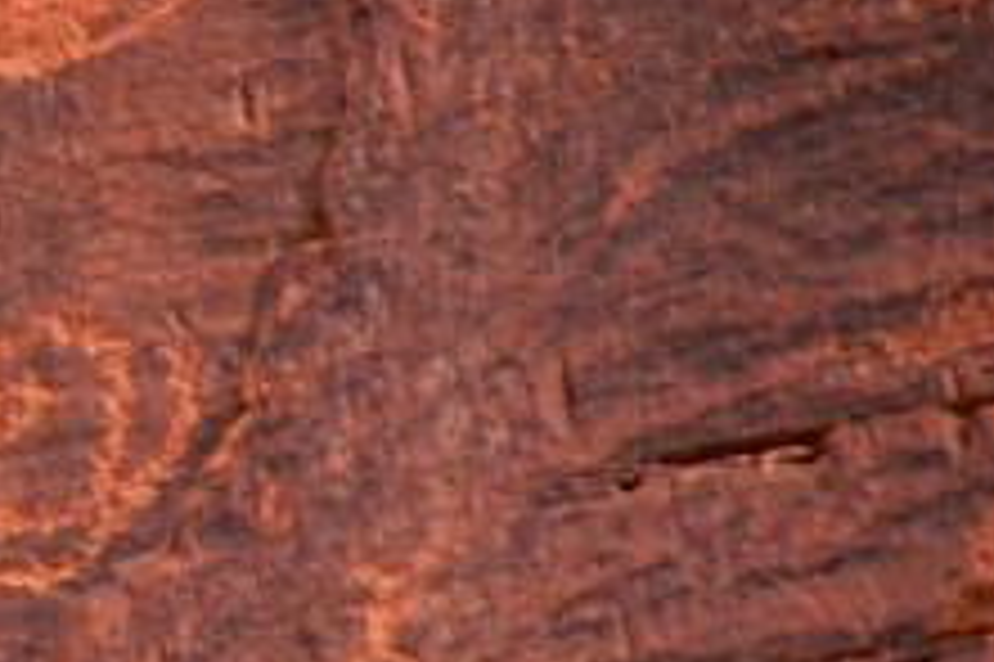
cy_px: 779
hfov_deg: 1.7
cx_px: -555
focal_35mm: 1222
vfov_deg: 1.1
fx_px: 33715
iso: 800
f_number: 6.3
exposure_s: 1/250
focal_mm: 250
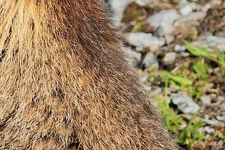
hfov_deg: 0.8
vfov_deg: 0.5
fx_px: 16605
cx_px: -212
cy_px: 23
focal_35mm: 2656
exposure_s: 1/1600
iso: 1000
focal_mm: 309
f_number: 7.1
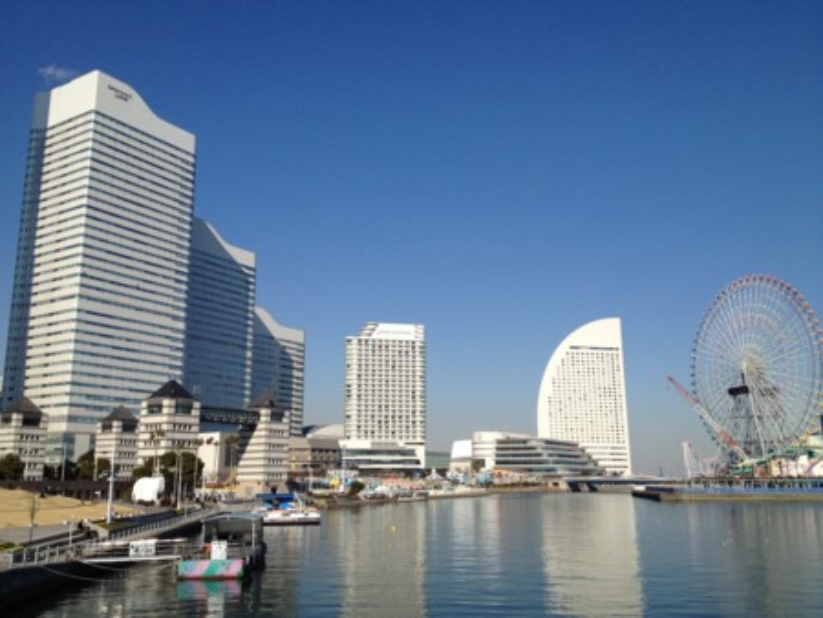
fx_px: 833
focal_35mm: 35
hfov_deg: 52.6
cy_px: 309
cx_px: 412
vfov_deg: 40.7
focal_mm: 4.28
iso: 50
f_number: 2.4
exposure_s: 1/2762
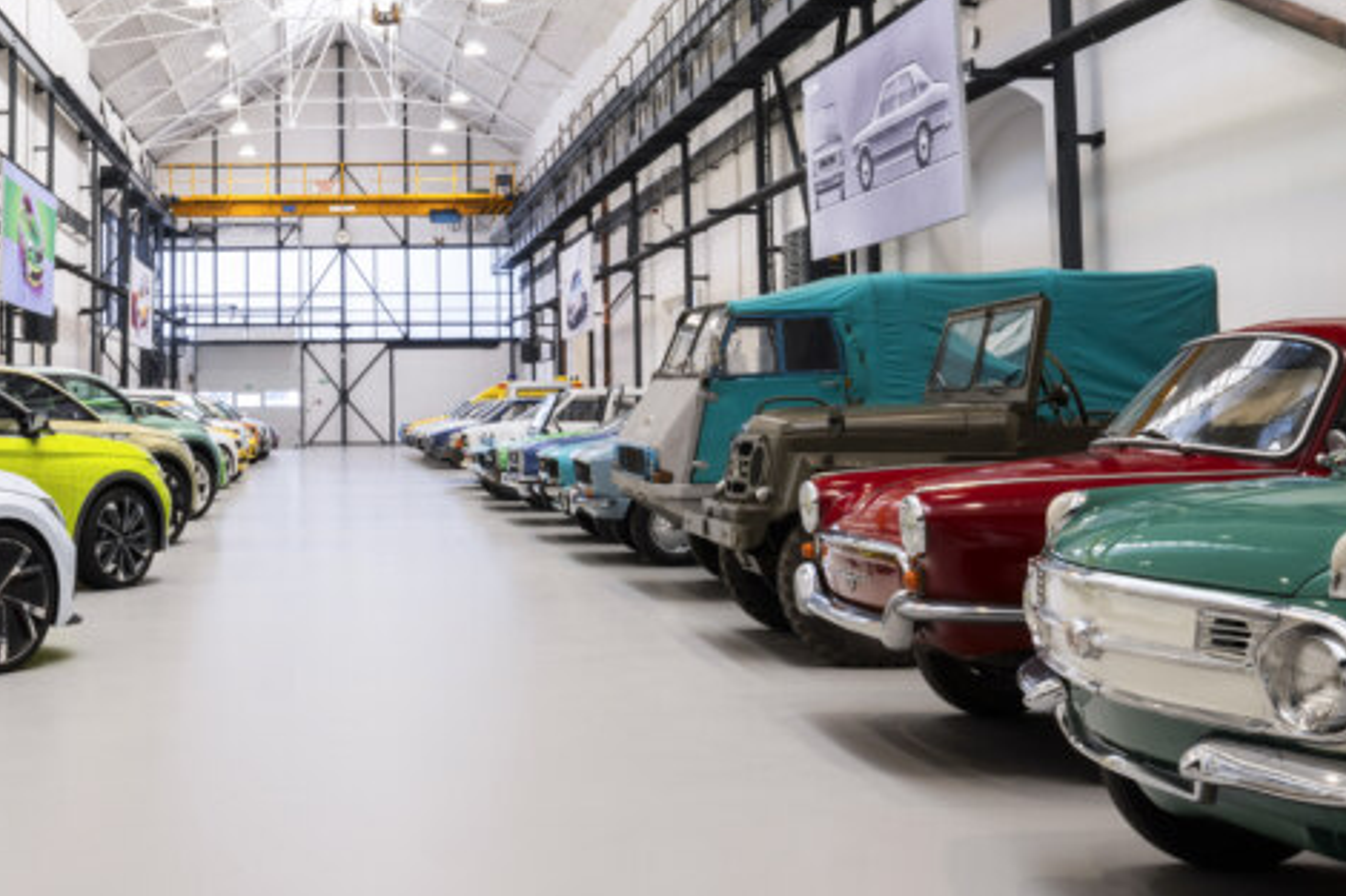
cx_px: 352
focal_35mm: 50
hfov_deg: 38.8
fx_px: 1862
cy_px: 232
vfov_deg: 26.7
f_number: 22
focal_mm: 30.5
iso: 100
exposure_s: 2
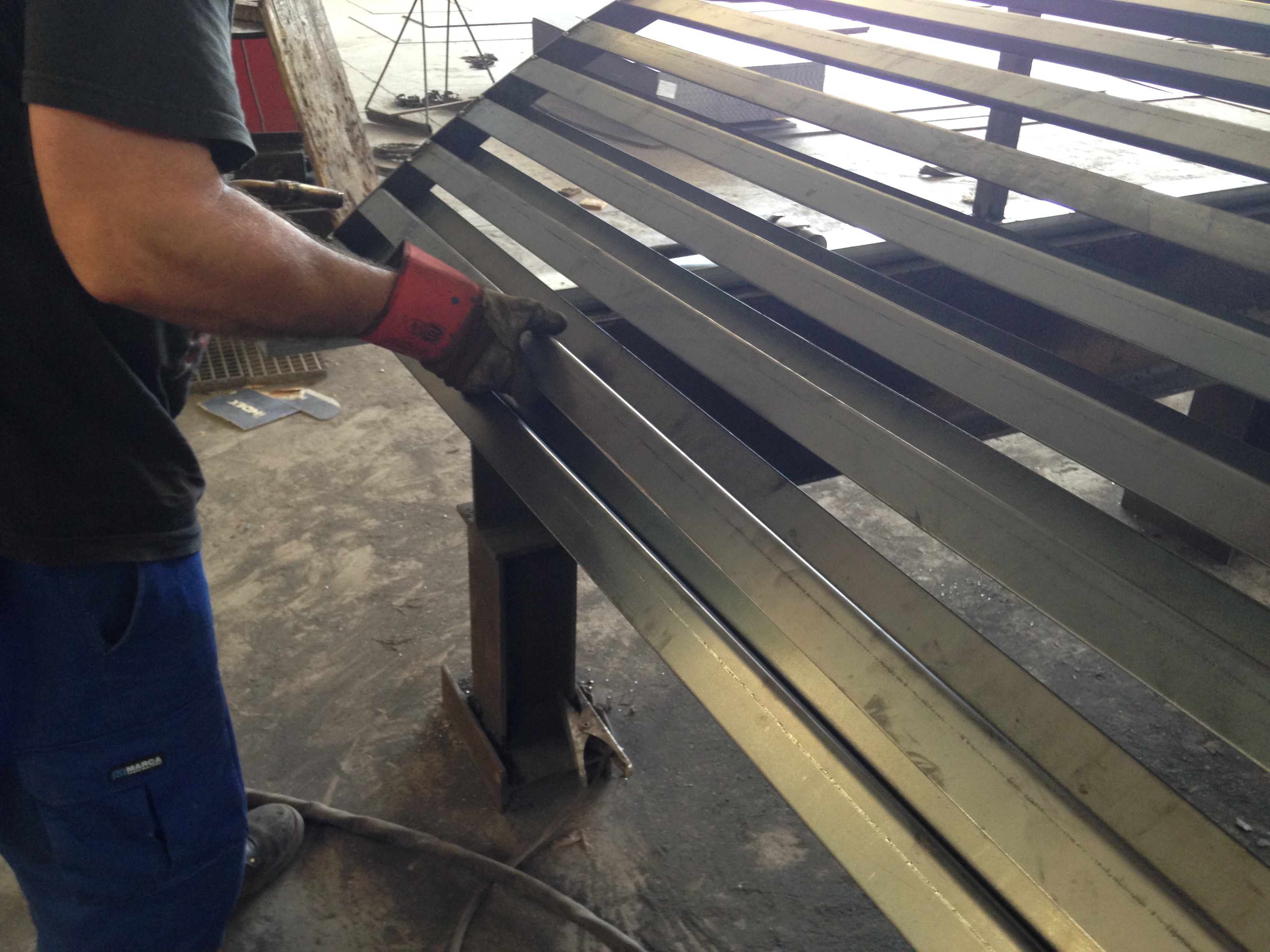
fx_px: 1211
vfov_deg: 42.9
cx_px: 635
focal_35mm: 33
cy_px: 476
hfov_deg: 55.4
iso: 125
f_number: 2.4
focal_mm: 4.12
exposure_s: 1/20
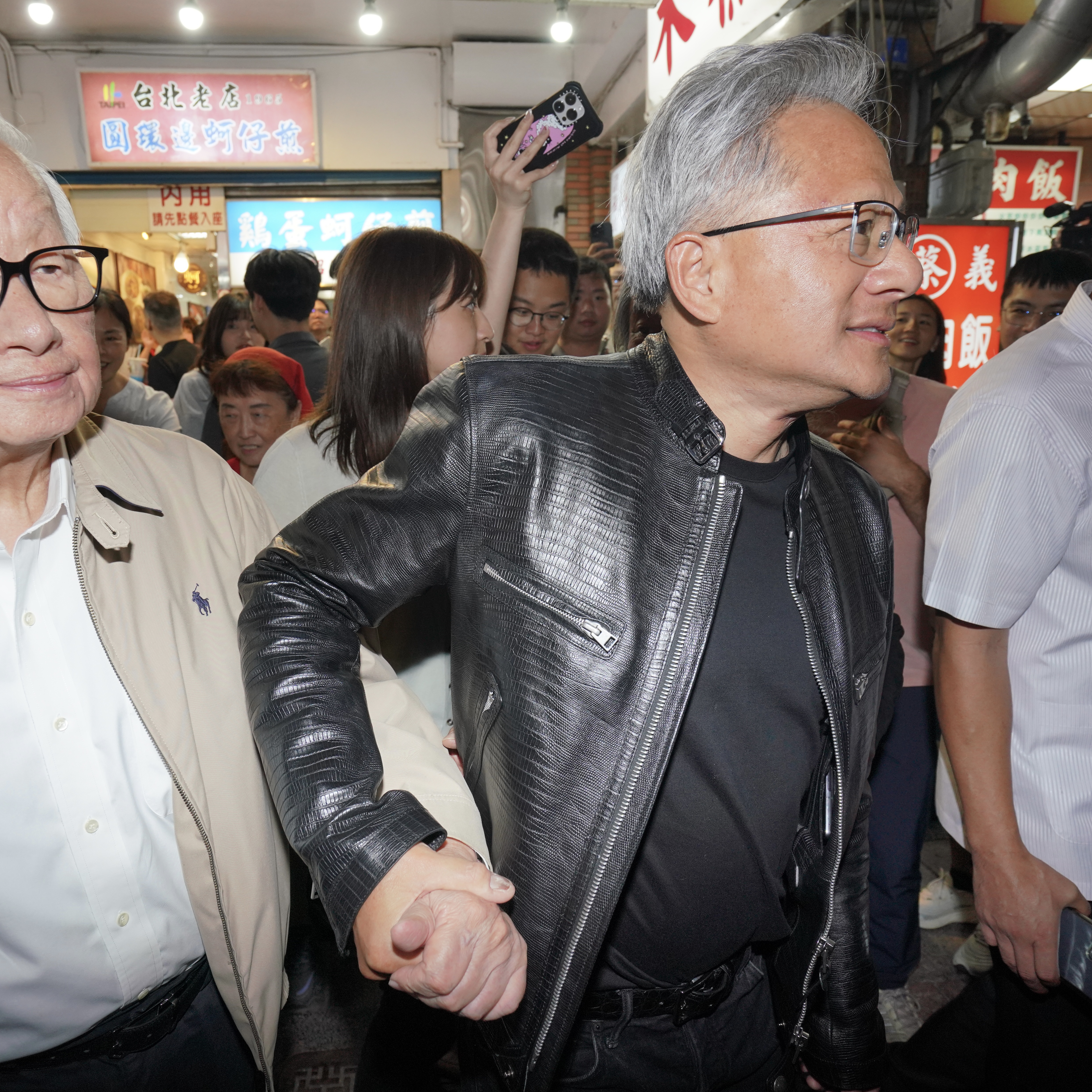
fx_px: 749
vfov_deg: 72.1
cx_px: 452
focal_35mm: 21
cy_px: 546
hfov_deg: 71.6
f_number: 5.6
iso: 1000
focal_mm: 16
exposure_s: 1/160
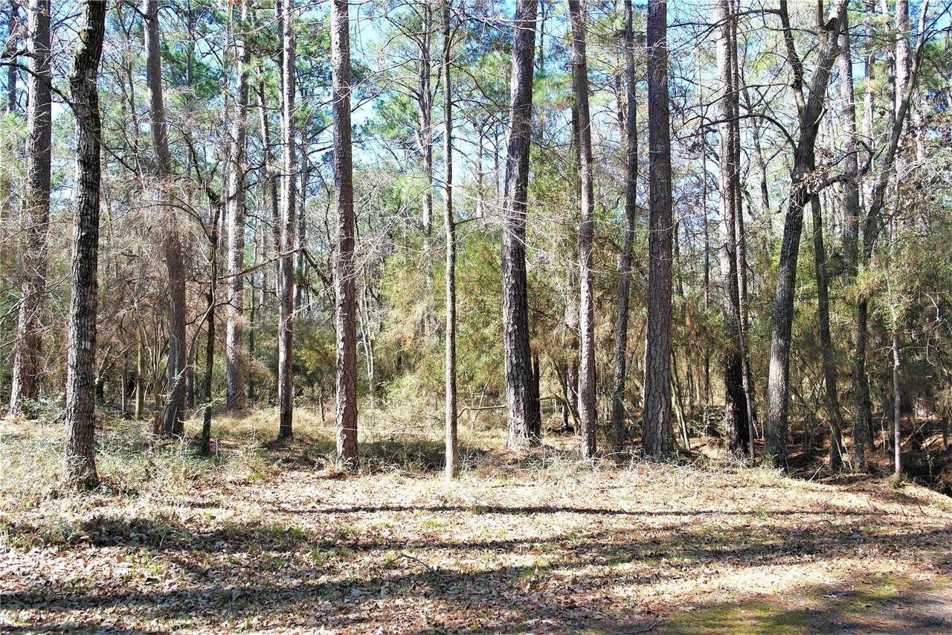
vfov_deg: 43.6
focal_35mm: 30
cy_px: 318
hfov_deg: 61.9
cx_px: 476
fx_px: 793
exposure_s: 1/125
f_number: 4.5
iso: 100
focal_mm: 20
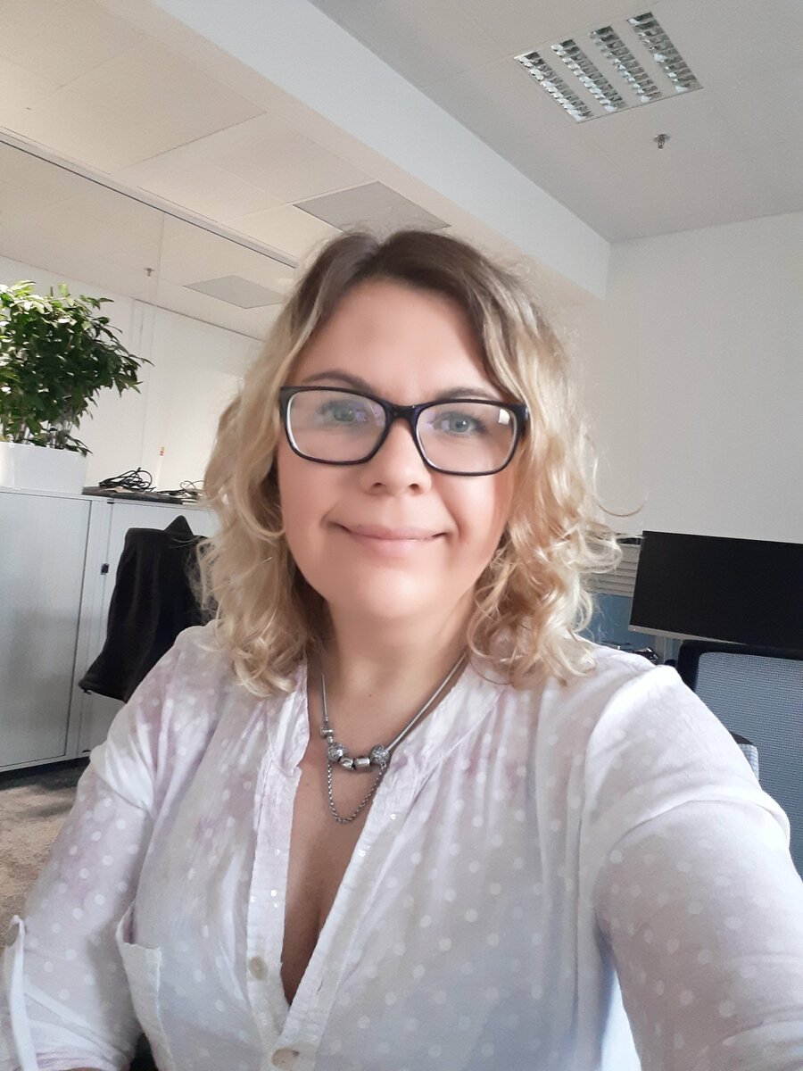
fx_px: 773
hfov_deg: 54.9
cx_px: 402
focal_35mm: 25
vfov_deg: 69.4
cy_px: 536
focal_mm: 2.61
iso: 320
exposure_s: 1/33
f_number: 2
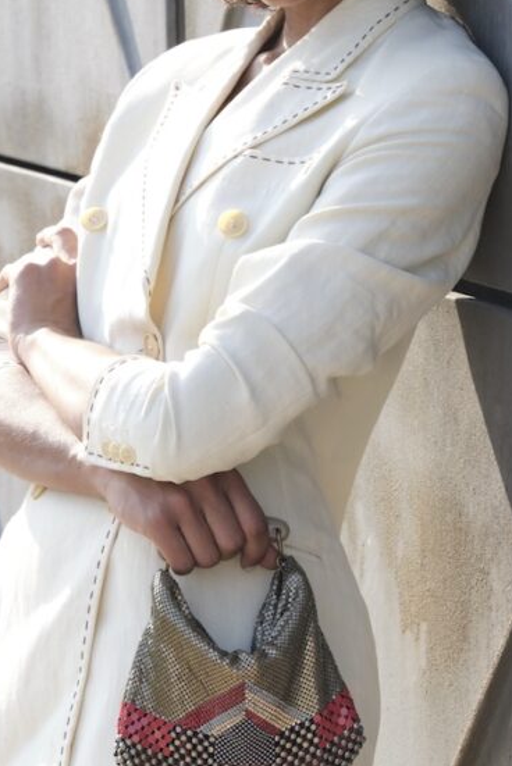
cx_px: 350
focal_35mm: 223
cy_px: 368
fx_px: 4751
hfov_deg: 6.2
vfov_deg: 9.2
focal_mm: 80
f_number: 9
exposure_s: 1/125
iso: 320
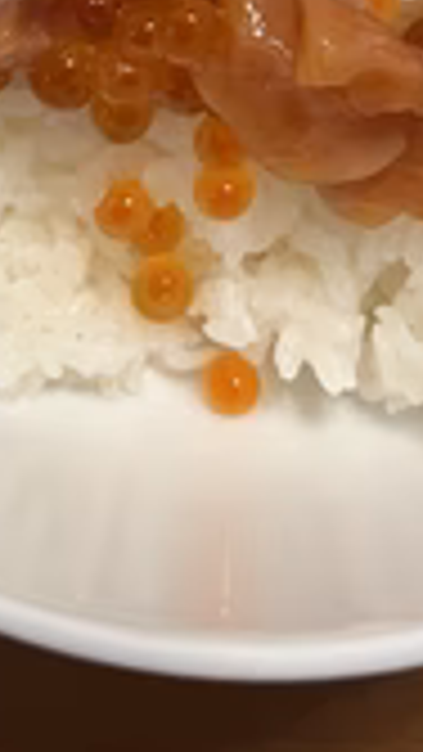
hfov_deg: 17.7
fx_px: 1355
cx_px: 248
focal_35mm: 68
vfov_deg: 28.0
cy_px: -90
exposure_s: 1/50
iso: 100
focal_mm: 5.1
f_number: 1.6
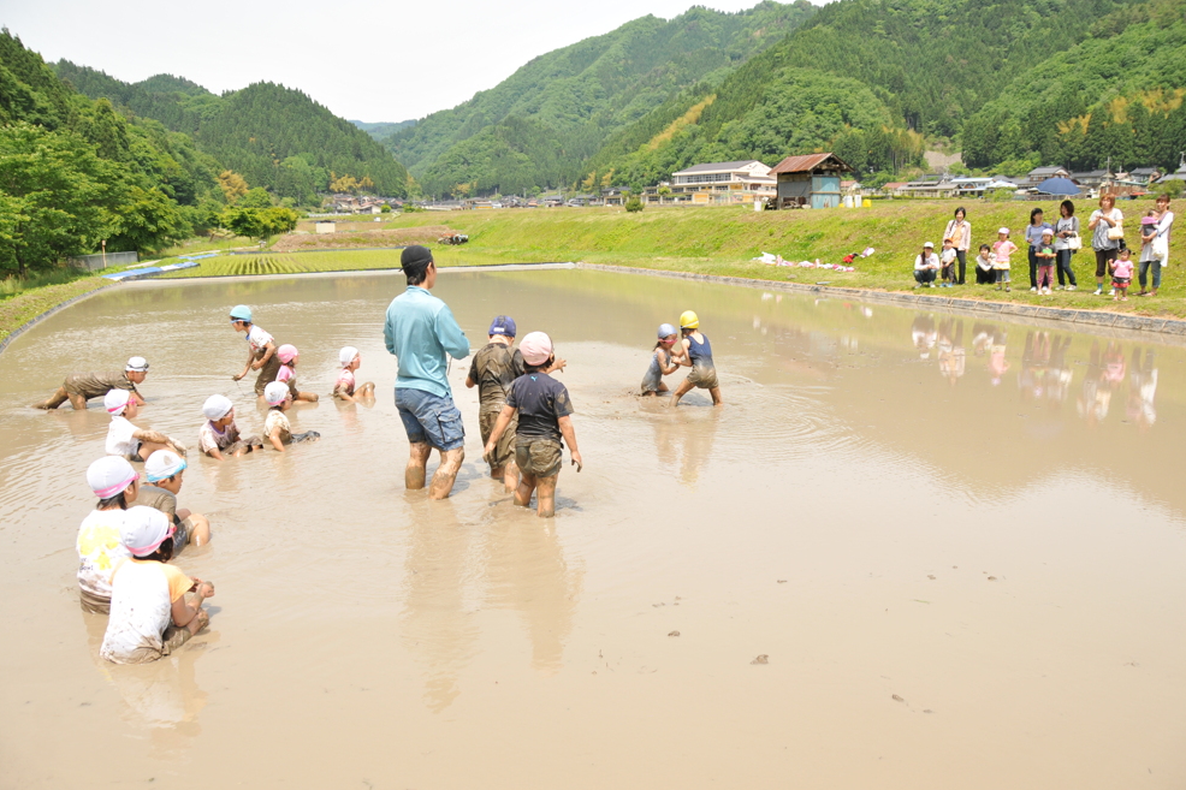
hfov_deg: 65.5
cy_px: 397
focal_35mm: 28
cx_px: 600
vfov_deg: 46.4
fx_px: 922
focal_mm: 18
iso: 320
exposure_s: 1/1000
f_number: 4.5
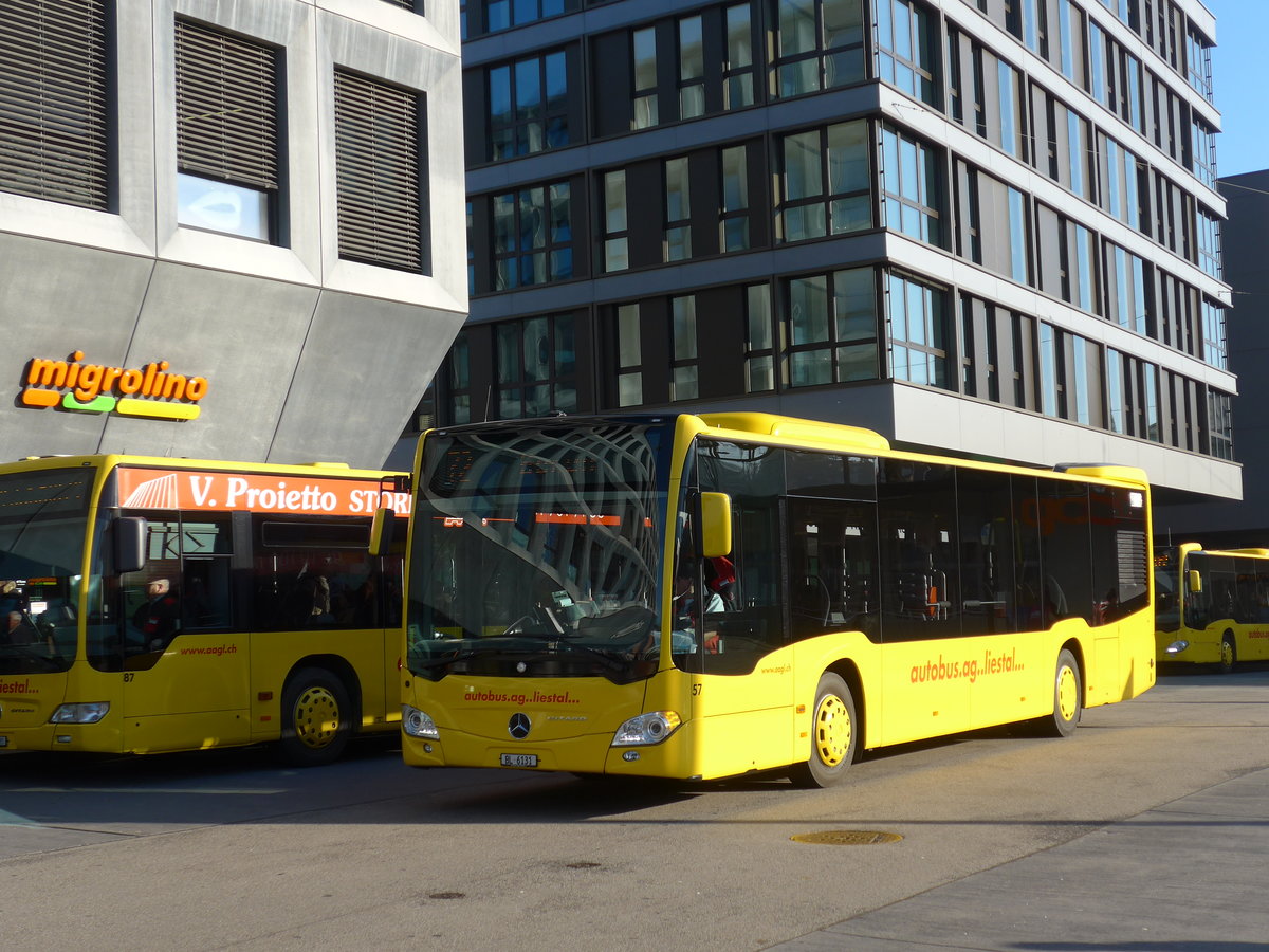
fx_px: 2016
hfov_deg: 34.9
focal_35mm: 55
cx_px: 634
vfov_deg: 26.6
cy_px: 476
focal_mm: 11.3
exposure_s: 1/640
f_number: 3.4
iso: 80
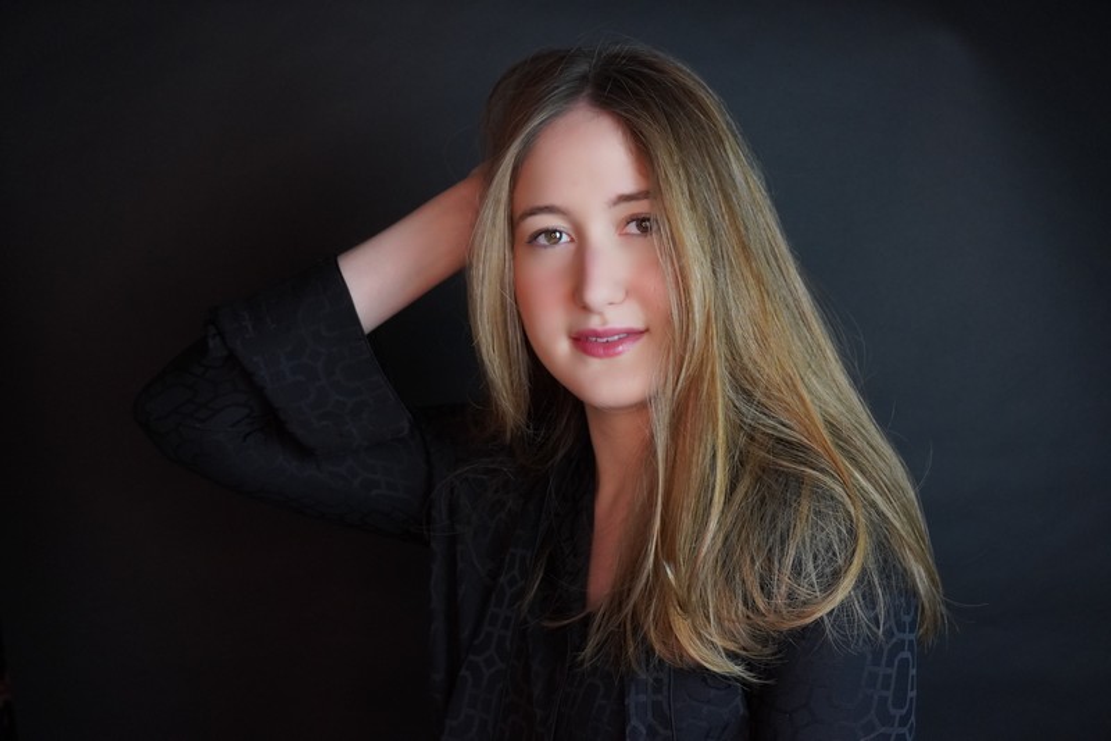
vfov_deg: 25.0
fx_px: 1666
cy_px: 370
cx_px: 556
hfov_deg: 36.9
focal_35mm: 54
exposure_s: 1/160
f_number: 5.6
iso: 2000
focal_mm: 36
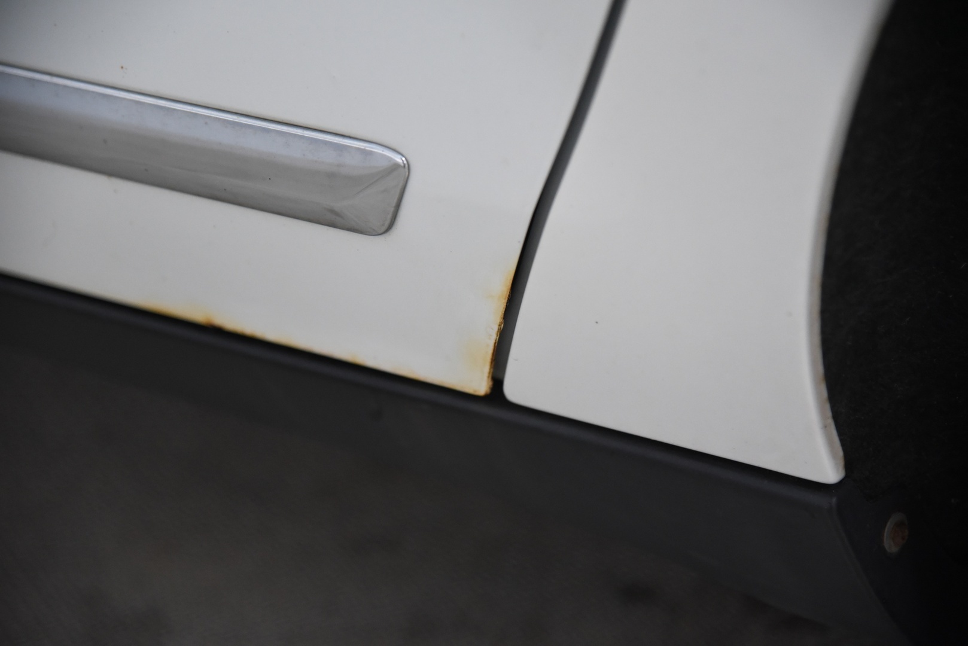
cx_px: 484
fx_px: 2313
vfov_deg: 15.9
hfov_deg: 23.6
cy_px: 323
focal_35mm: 86
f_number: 4
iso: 4000
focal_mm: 86
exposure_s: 1/125
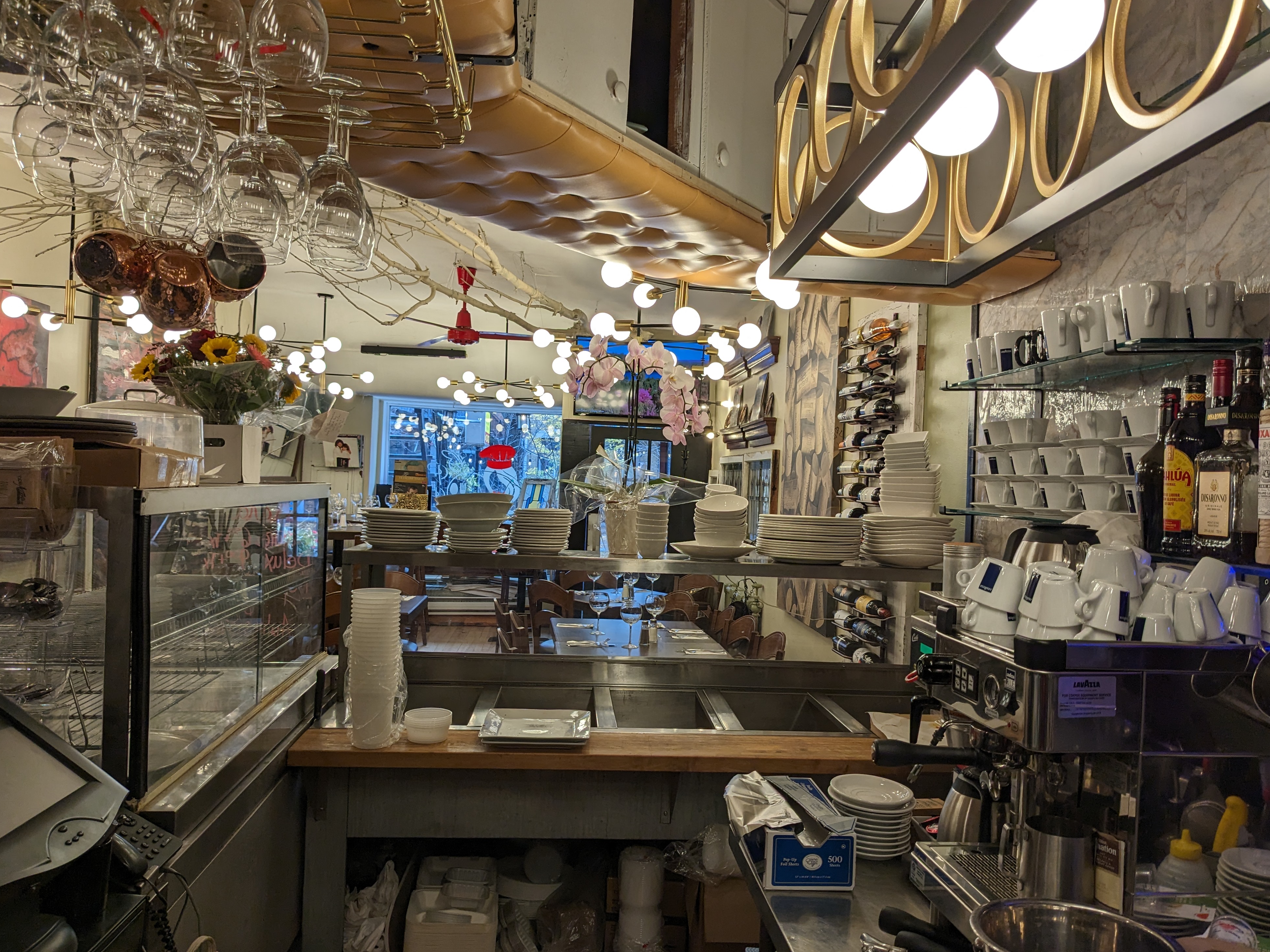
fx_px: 1027
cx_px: 635
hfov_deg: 63.4
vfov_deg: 49.7
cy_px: 475
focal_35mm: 28
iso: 71
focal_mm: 4.38
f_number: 1.73
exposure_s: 1/272
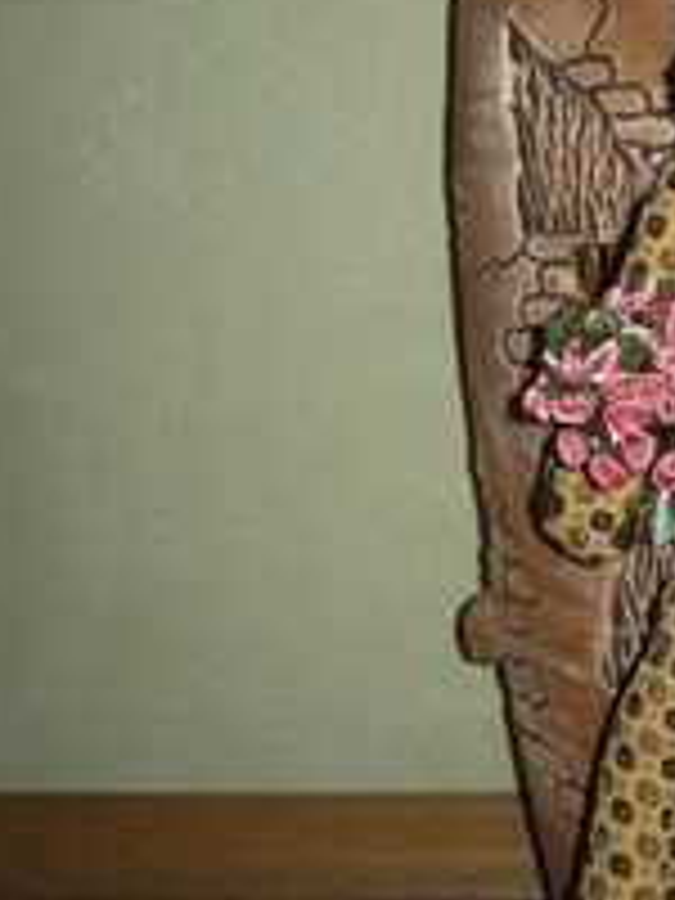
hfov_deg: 19.6
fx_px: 1872
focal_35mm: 72
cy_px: 261
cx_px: 734
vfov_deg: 26.8
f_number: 3.3
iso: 100
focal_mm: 5.2
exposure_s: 1/30
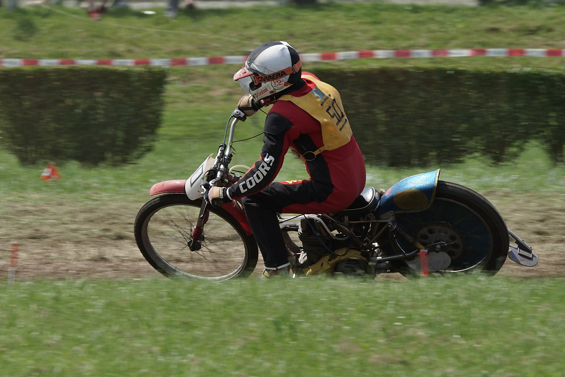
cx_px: 282
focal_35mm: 375
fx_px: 5885
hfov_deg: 5.5
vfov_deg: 3.7
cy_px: 188
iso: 200
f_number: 9
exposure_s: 1/500
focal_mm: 250
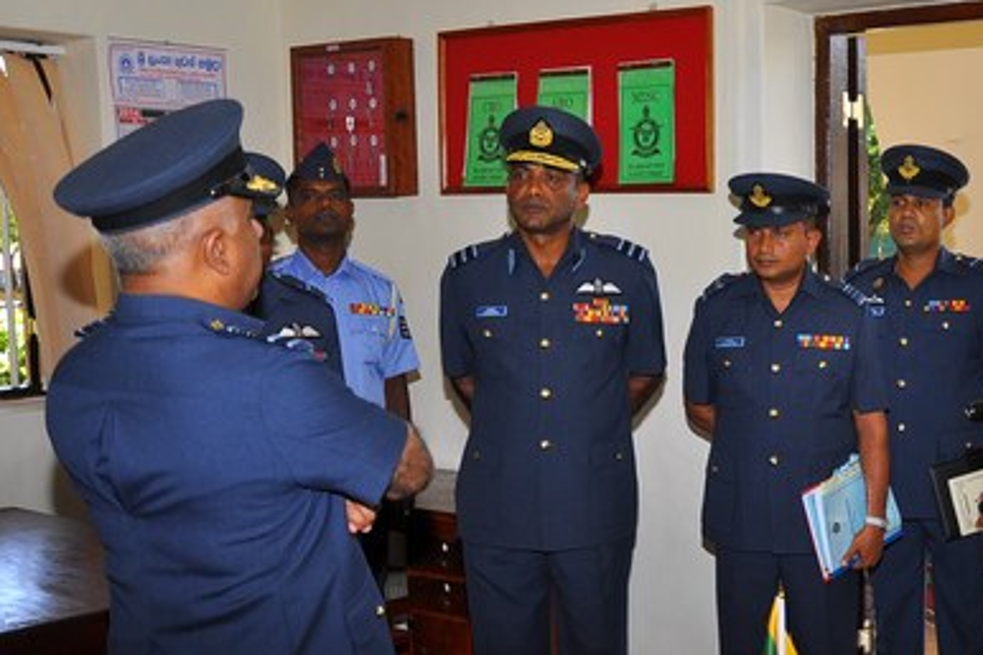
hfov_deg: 34.7
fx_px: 1528
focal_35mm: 56
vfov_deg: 24.2
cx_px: 761
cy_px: 358
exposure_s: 1/200
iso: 200
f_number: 3.8
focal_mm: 24
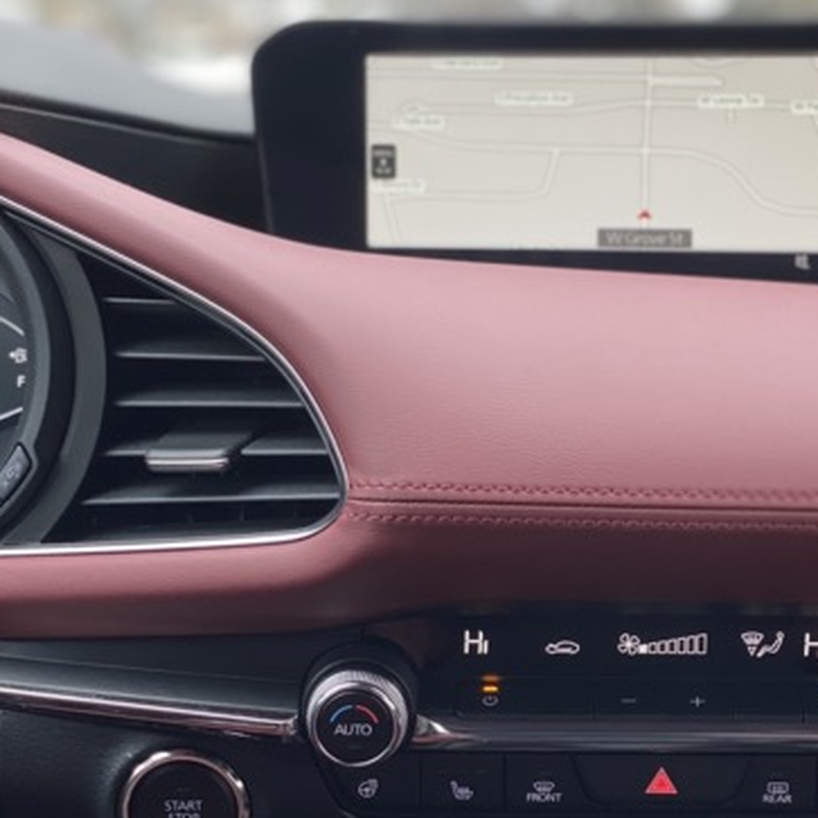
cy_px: 448
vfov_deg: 21.4
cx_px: 599
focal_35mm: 81
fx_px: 2166
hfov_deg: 21.2
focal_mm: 6
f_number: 2
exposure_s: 1/98
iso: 50
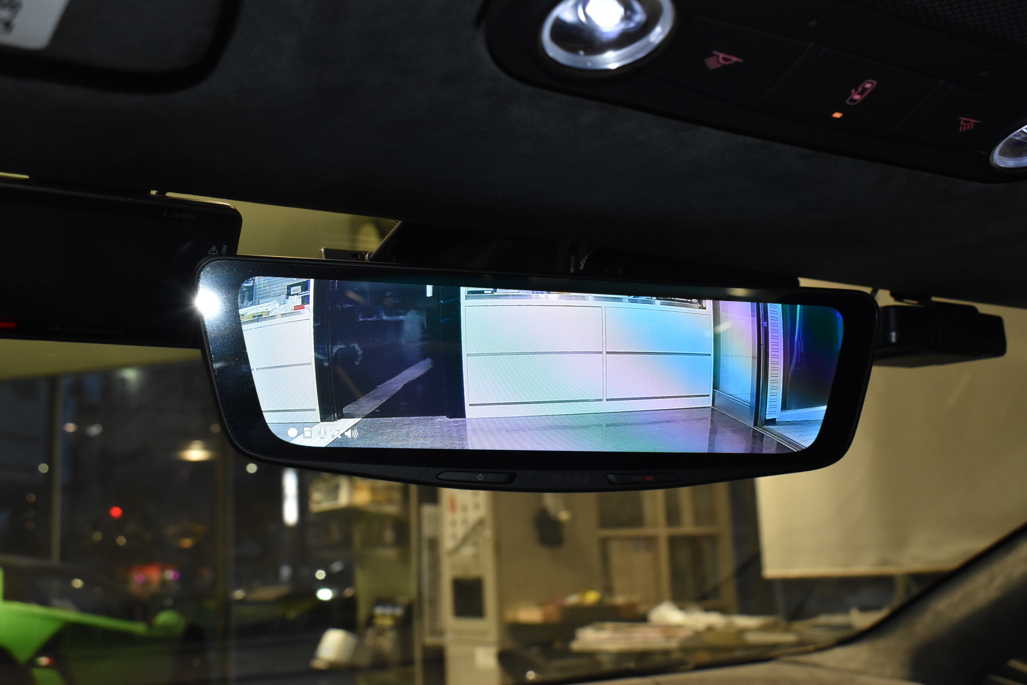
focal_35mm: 39
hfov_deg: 49.6
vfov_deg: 34.2
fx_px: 1113
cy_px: 342
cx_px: 514
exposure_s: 1/60
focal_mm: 26
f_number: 8
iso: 2000
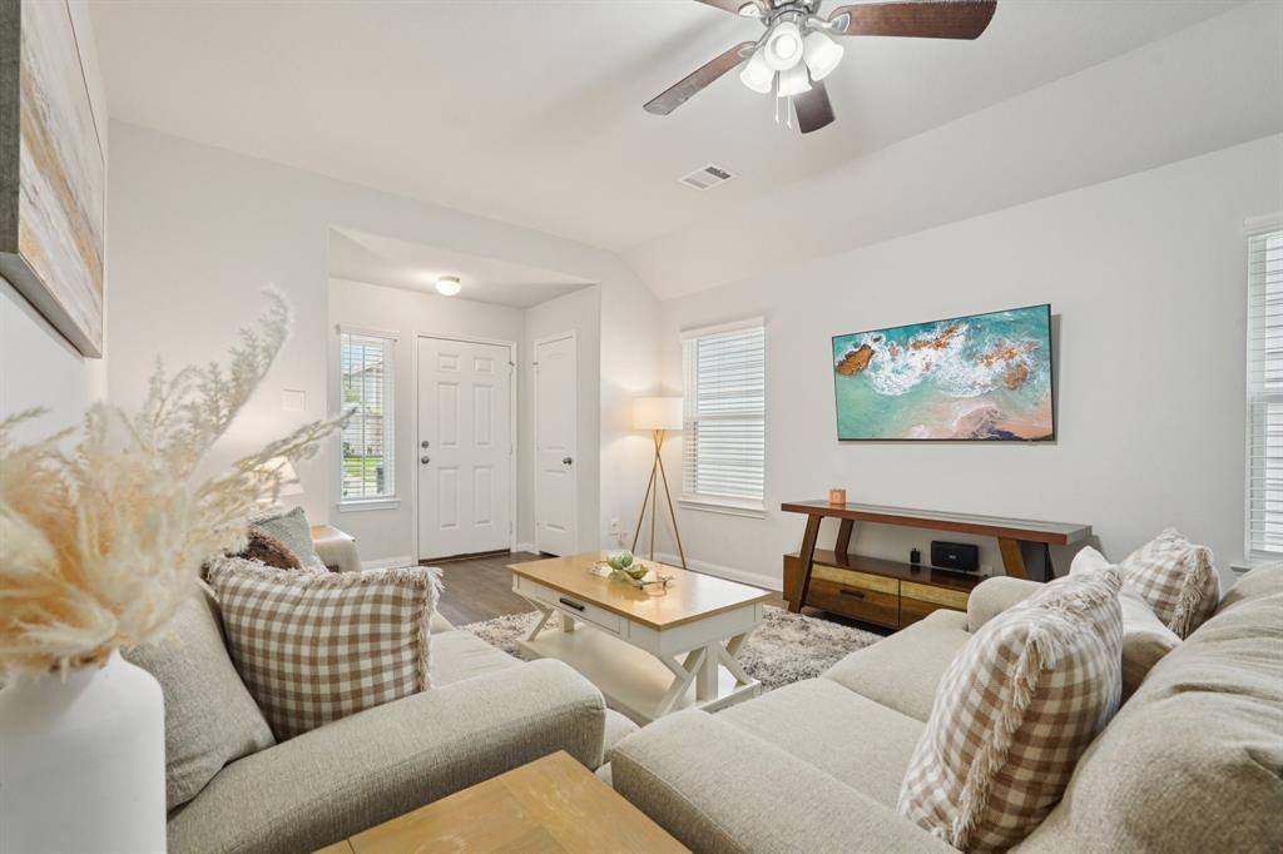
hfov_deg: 96.8
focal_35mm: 16
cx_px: 642
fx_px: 570
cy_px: 427
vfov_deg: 73.7
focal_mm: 16
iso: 400
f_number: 8
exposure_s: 1/30
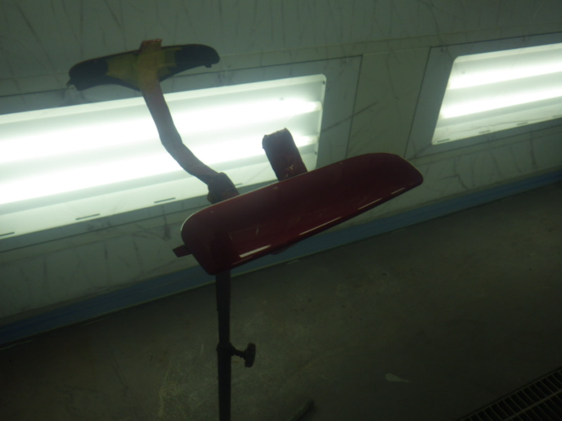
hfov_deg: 63.4
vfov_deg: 49.7
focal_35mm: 28
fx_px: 455
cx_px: 281
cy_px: 210
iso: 125
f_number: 3.5
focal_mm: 5
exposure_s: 1/160
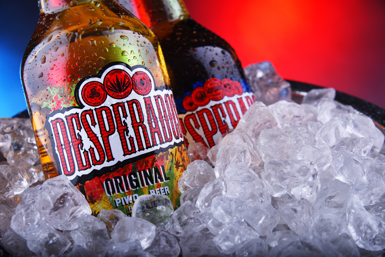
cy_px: 128
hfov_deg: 15.2
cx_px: 192
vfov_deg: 10.2
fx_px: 1444
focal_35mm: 135
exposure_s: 1/250
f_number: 11
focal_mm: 135
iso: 100
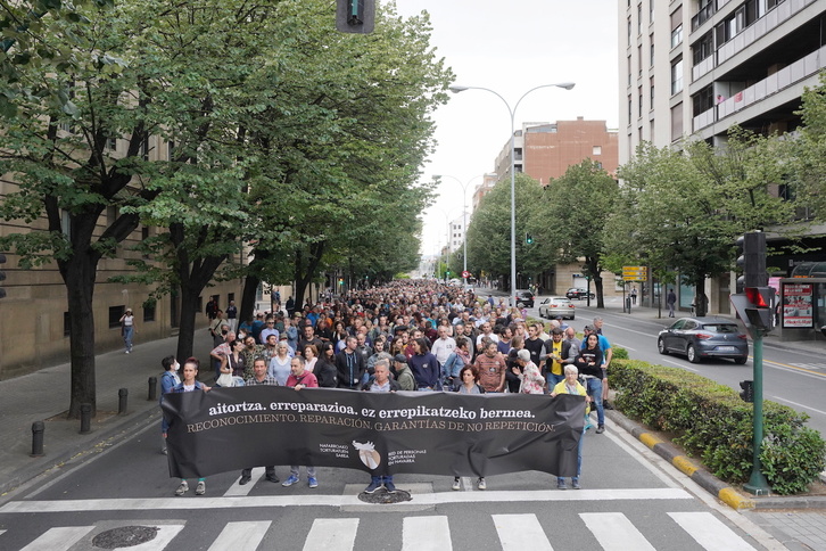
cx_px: 413
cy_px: 276
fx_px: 688
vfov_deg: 43.6
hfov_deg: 61.9
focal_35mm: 30
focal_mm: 20
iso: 1000
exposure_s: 1/320
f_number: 5.6
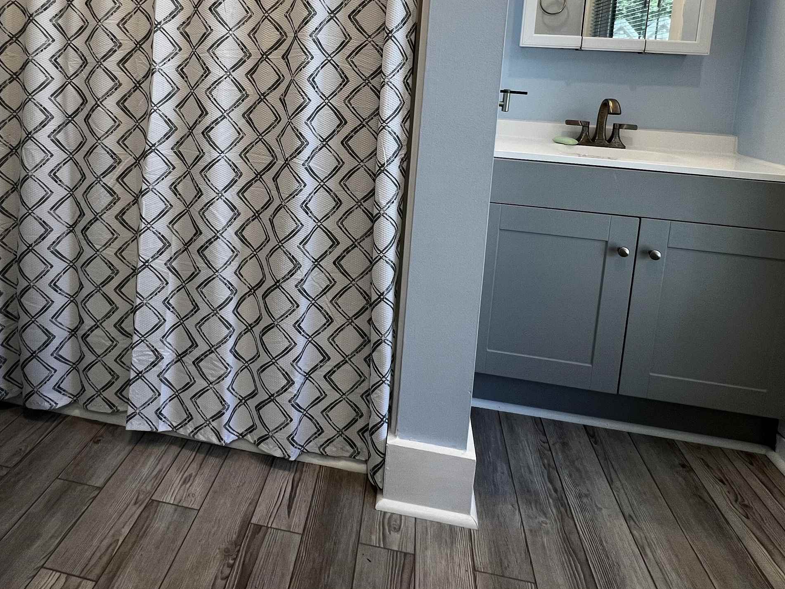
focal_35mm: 21
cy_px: 125
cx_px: 330
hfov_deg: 78.4
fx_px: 476
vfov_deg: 58.9
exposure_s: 1/120
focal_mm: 1.57
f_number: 1.8
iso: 100
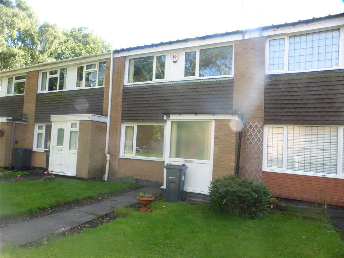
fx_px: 239
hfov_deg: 71.6
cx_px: 172
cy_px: 129
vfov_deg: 56.8
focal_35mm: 24
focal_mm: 4.3
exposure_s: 1/60
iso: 200
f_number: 6.3
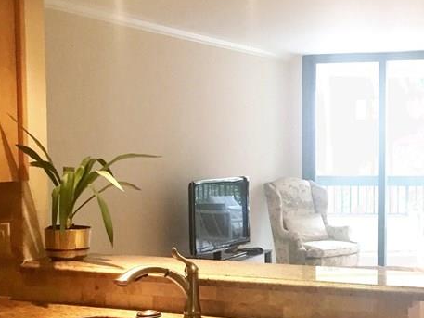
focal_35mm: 65
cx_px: 379
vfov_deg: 22.5
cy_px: 197
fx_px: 796
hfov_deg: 28.7
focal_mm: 4.15
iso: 80
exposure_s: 1/30
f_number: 2.2
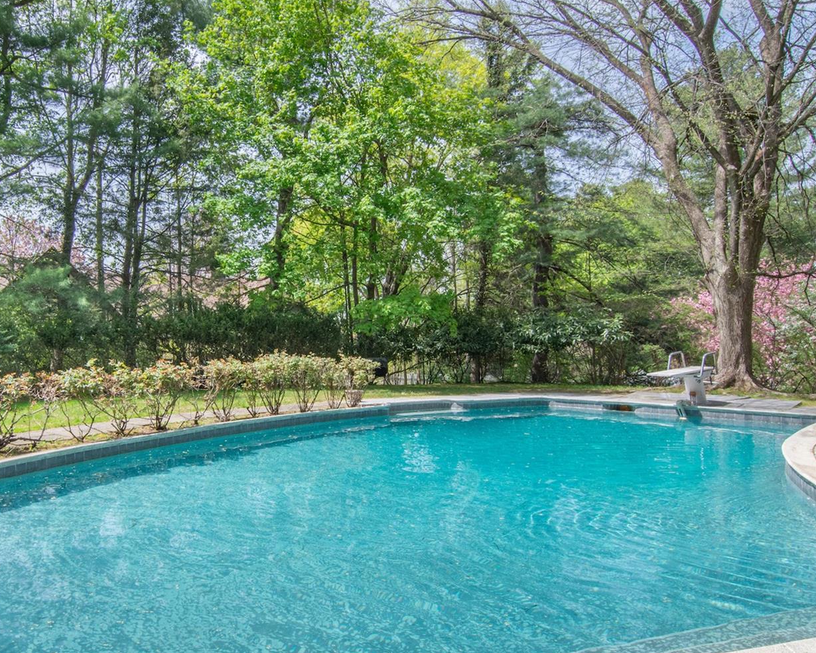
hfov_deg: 64.6
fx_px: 623
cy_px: 323
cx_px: 266
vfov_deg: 55.3
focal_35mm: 26
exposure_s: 1/200
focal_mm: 11
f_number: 14
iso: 400
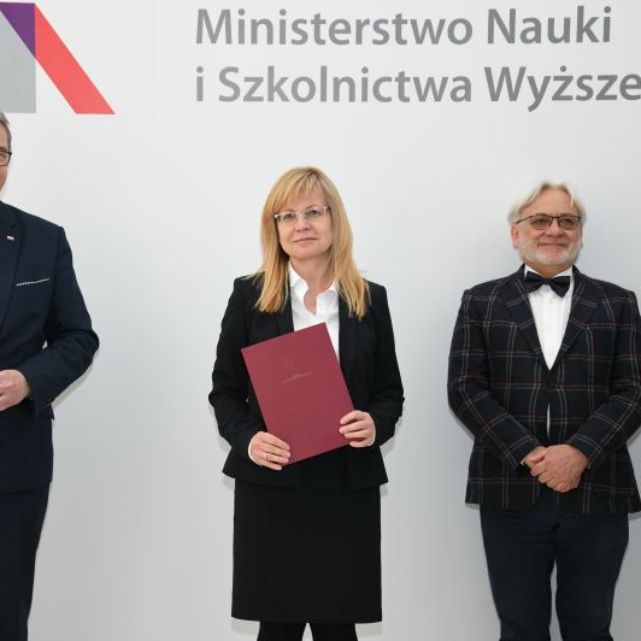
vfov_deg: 23.1
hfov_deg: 23.0
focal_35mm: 75
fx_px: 1571
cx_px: 263
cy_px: 323
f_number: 5.6
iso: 2500
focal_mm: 58
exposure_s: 1/160
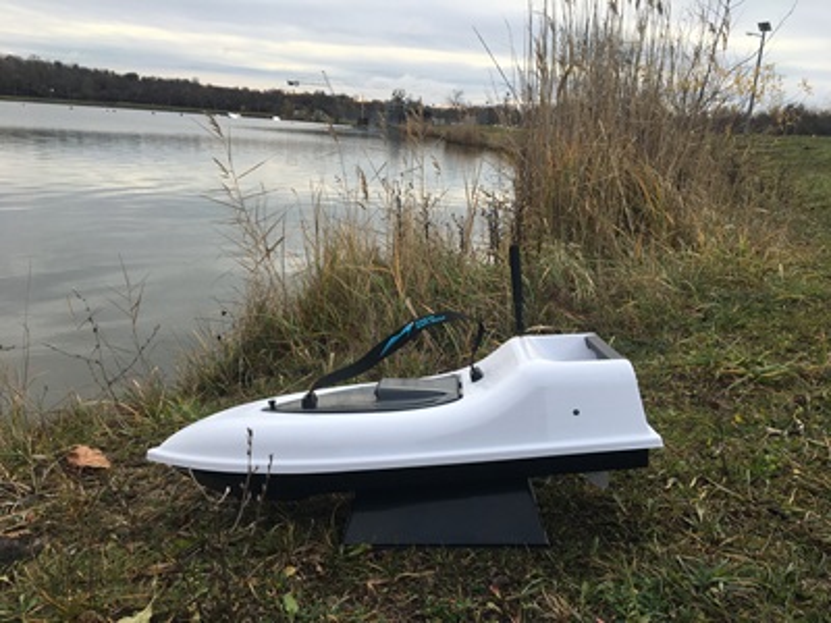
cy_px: 312
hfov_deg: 61.7
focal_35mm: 29
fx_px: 696
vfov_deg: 48.2
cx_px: 416
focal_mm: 4.15
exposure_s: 1/705
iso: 25
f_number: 2.2
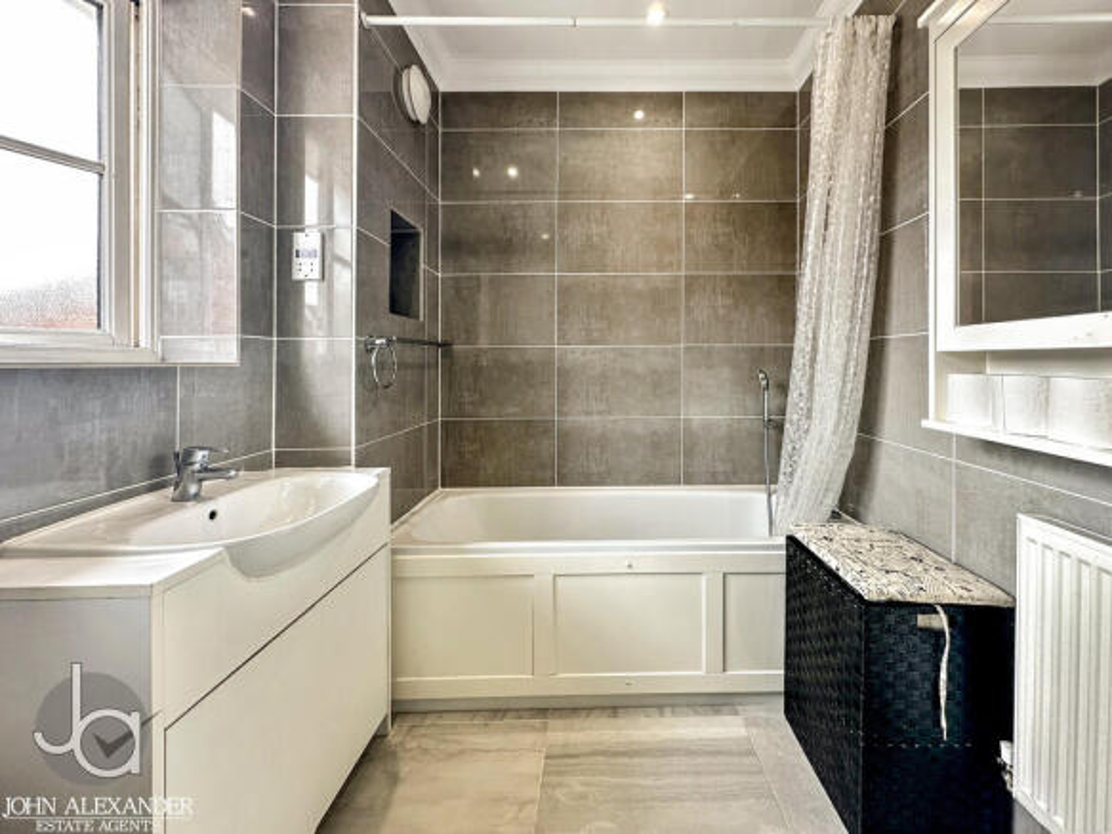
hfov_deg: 102.1
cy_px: 417
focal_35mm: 14
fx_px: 450
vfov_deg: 85.7
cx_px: 556
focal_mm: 2.22
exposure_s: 1/99
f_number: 2.2
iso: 80
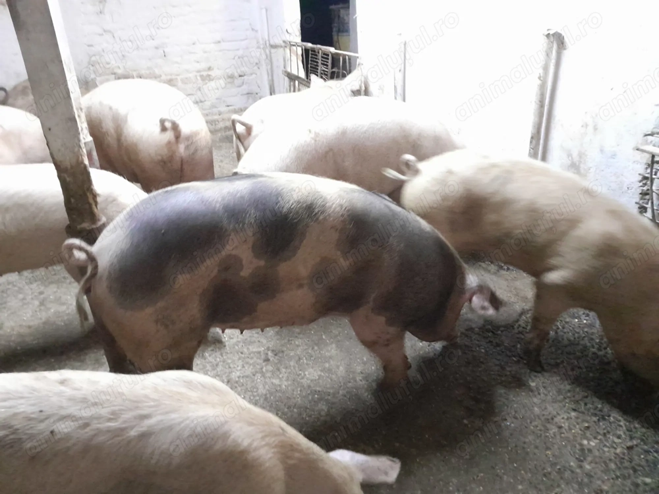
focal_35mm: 27
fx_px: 514
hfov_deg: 65.3
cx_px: 330
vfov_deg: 51.4
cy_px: 247
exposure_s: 1/17
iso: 1600
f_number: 1.8
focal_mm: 4
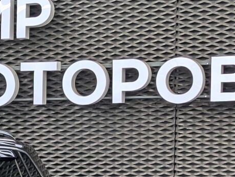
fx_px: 1366
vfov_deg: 7.2
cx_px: -143
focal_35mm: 201
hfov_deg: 9.5
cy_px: 304
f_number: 1.85
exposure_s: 1/274
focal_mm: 6.81
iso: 106
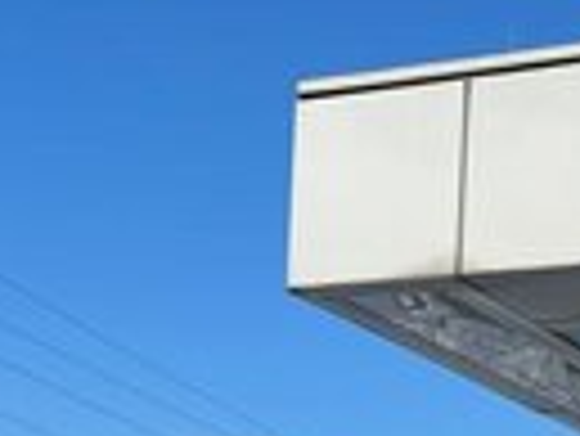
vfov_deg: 13.8
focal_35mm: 98
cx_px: 661
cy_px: 737
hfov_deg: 19.1
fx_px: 1644
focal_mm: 5.1
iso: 50
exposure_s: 1/1695
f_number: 1.6
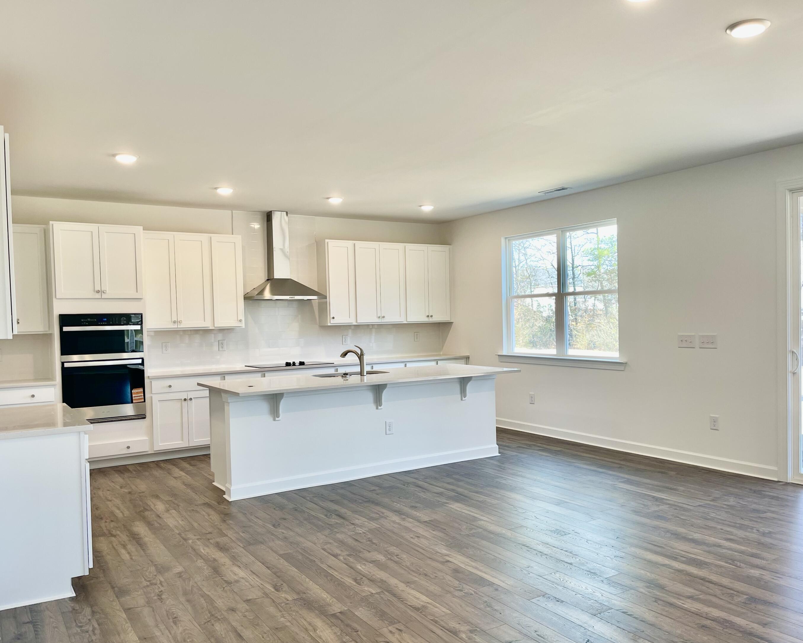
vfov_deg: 53.2
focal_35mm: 27
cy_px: 333
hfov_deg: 64.1
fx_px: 642
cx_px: 392
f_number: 1.6
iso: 64
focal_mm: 5.1
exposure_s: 1/120
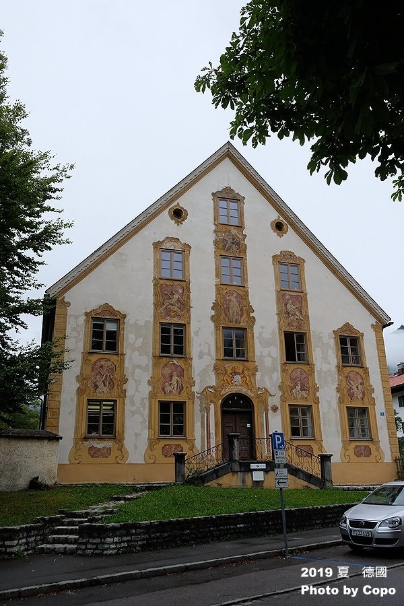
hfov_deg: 45.0
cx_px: 202
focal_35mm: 29
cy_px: 303
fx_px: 488
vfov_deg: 63.7
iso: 400
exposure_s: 1/1250
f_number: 3.6
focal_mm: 19.6
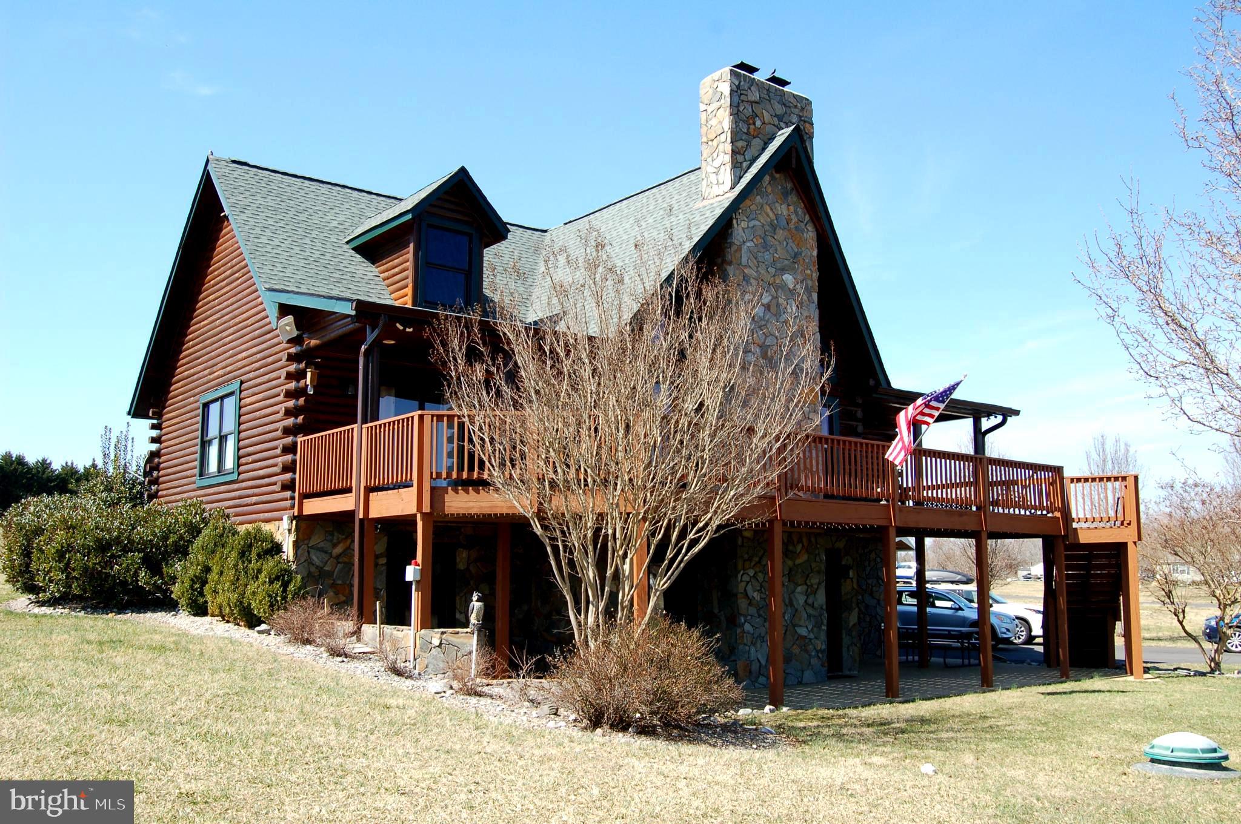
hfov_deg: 57.3
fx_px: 1136
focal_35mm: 33
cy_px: 412
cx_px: 620
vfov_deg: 39.9
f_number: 8
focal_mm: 22
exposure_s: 1/250
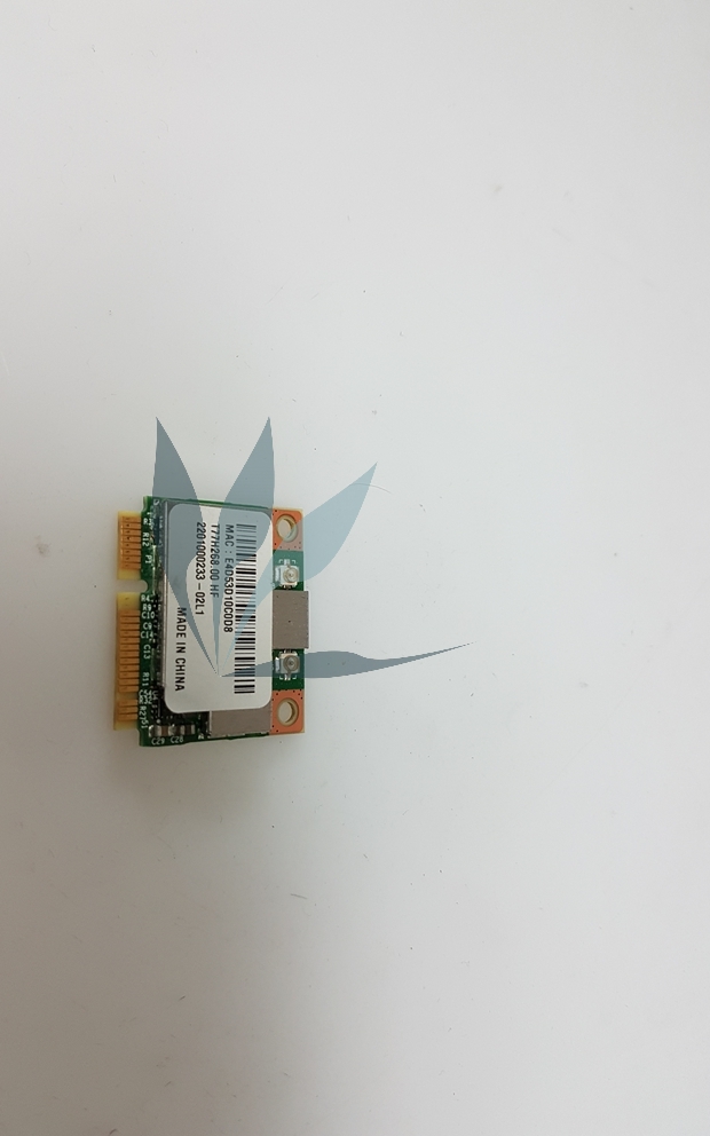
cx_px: 305
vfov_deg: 66.5
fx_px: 867
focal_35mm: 28
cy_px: 568
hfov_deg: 44.4
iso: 64
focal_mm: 4.2
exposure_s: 1/100
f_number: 1.7
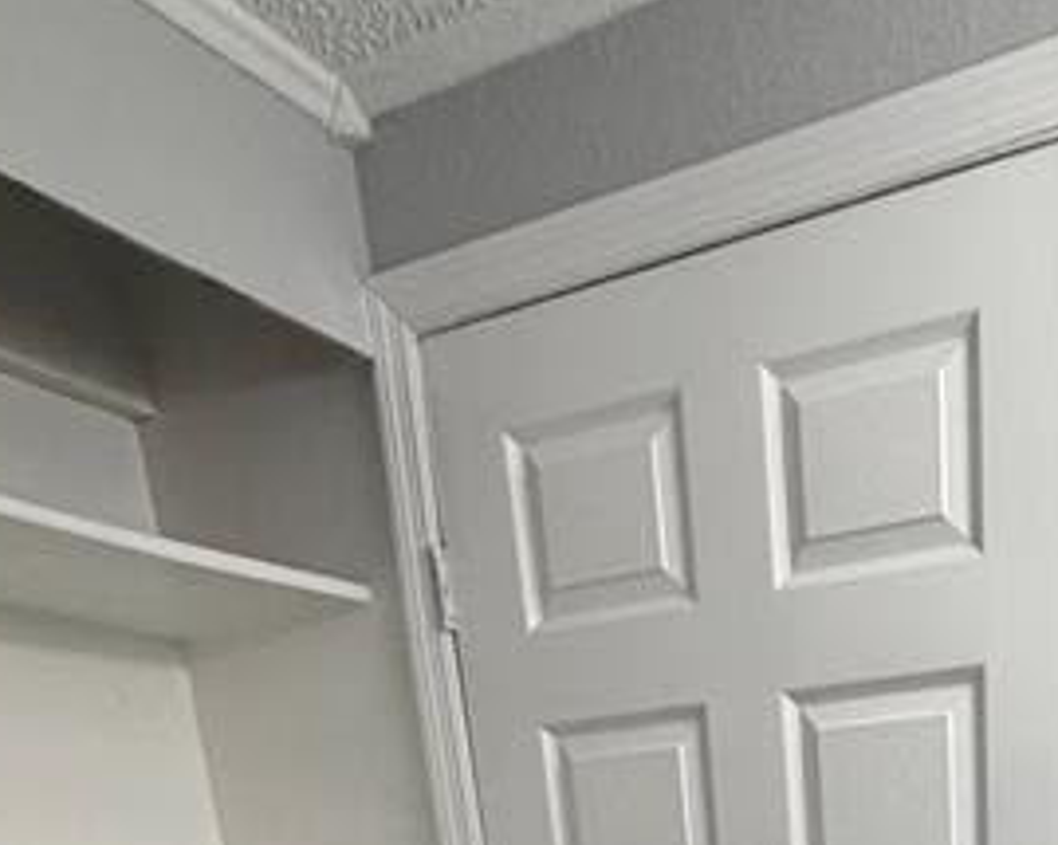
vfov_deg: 25.5
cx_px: 889
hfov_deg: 43.9
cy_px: 1344
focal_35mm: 39
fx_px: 1221
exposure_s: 1/60
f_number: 2.2
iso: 200
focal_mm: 2.22
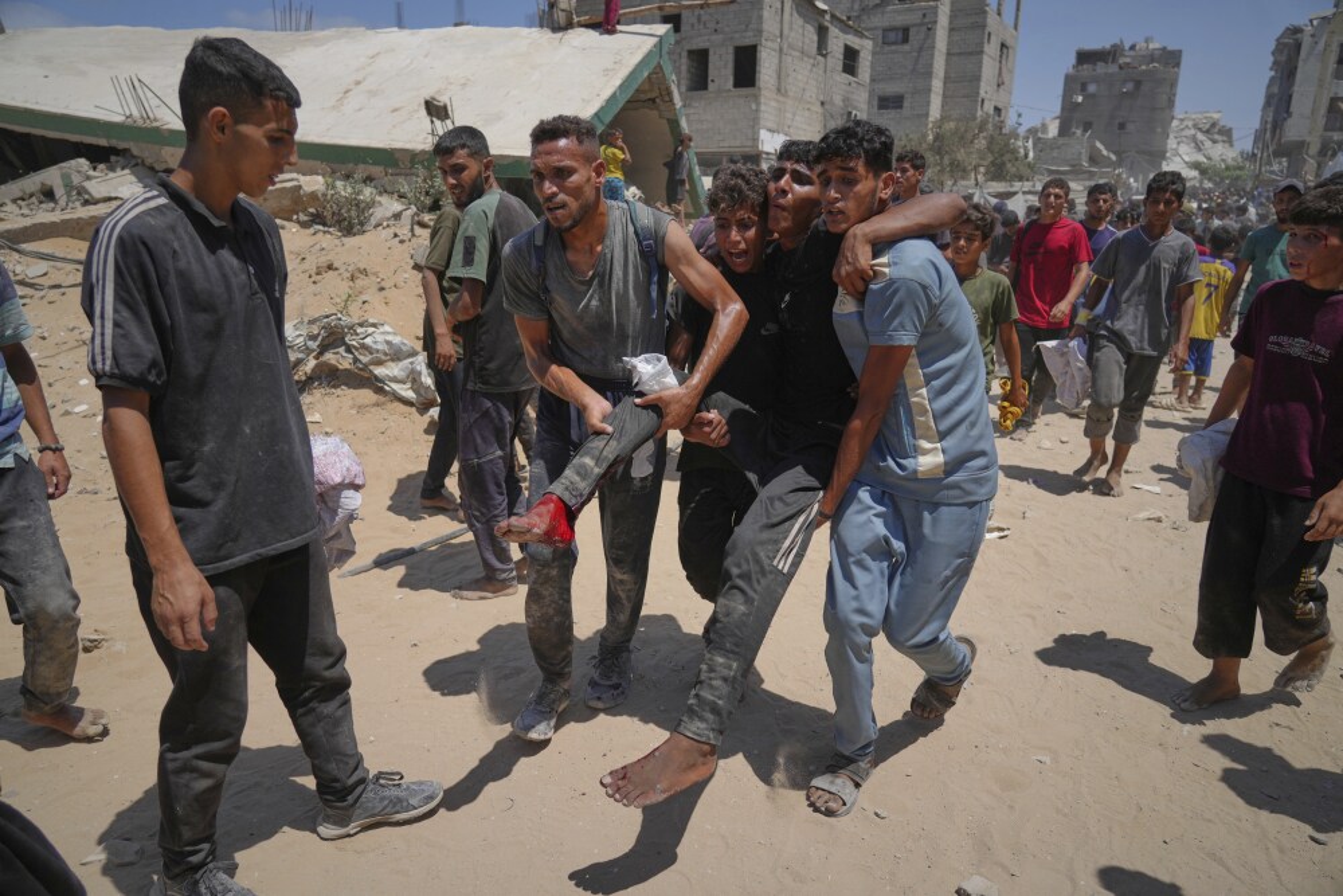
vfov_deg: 53.1
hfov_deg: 73.7
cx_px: 672
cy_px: 448
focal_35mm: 24
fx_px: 895
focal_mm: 24
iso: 400
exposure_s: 1/6400
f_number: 4
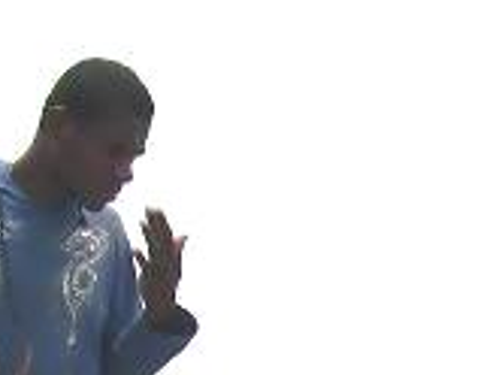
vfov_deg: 10.5
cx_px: 520
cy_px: 611
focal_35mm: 135
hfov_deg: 14.4
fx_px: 1955
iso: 64
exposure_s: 1/500
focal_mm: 4.9
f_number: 7
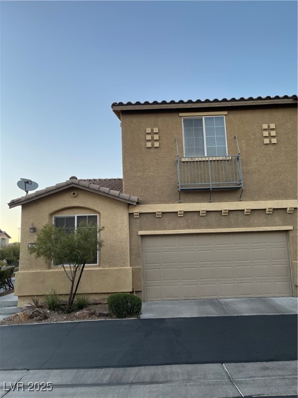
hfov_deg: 54.9
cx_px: 149
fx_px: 287
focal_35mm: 25
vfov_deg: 69.4
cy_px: 199
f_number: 1.6
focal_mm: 5.1
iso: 64
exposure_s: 1/121
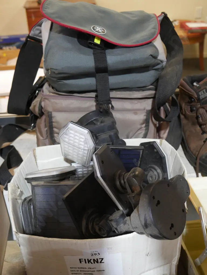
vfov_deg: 46.8
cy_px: 138
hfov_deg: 36.0
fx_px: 319
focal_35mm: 40
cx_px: 104
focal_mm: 20
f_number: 4.5
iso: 1600
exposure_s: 1/60
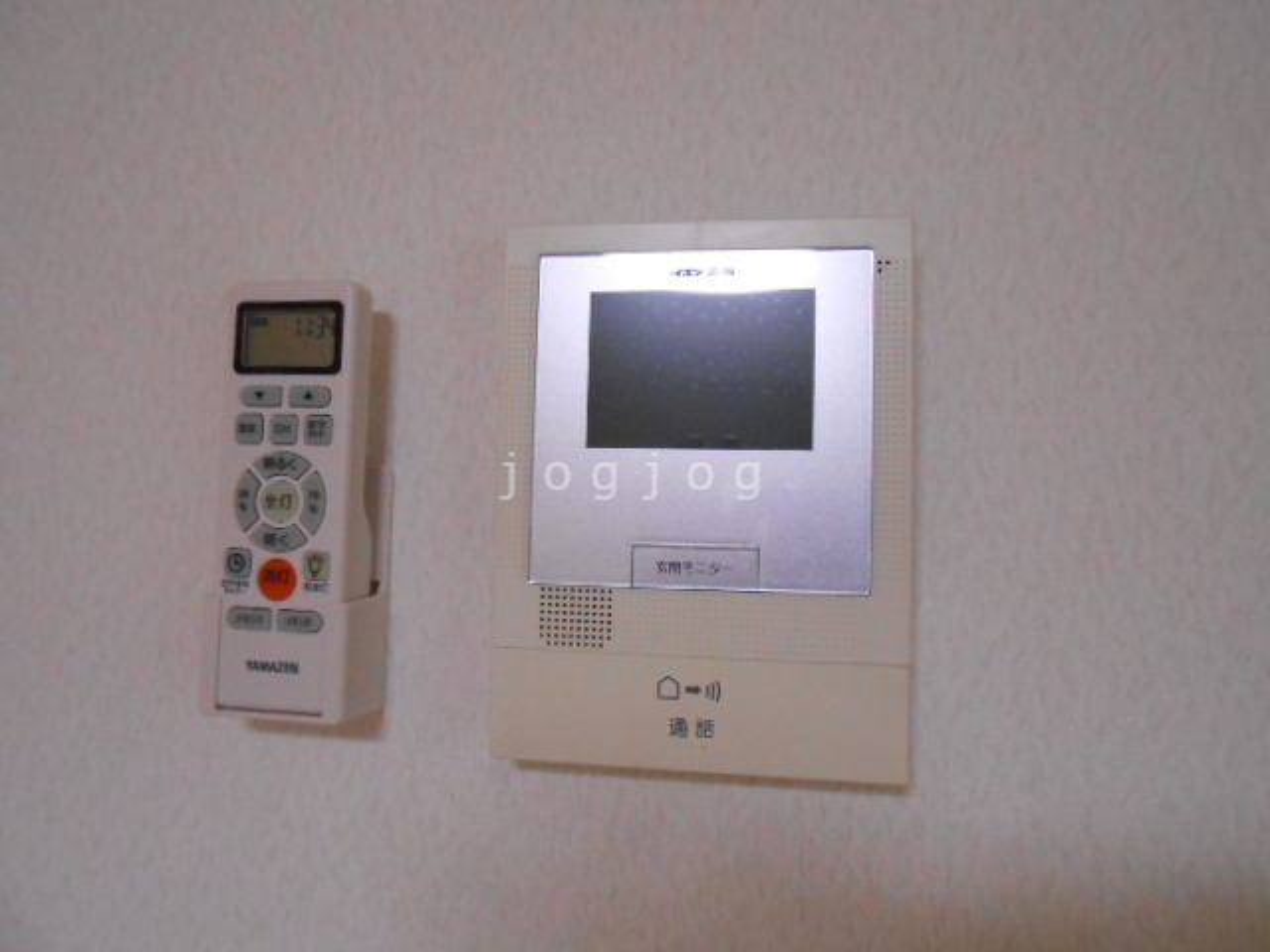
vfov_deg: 53.1
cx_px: 635
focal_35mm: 26
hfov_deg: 67.3
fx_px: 954
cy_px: 476
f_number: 3.5
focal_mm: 4.6
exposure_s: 1/100
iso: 800
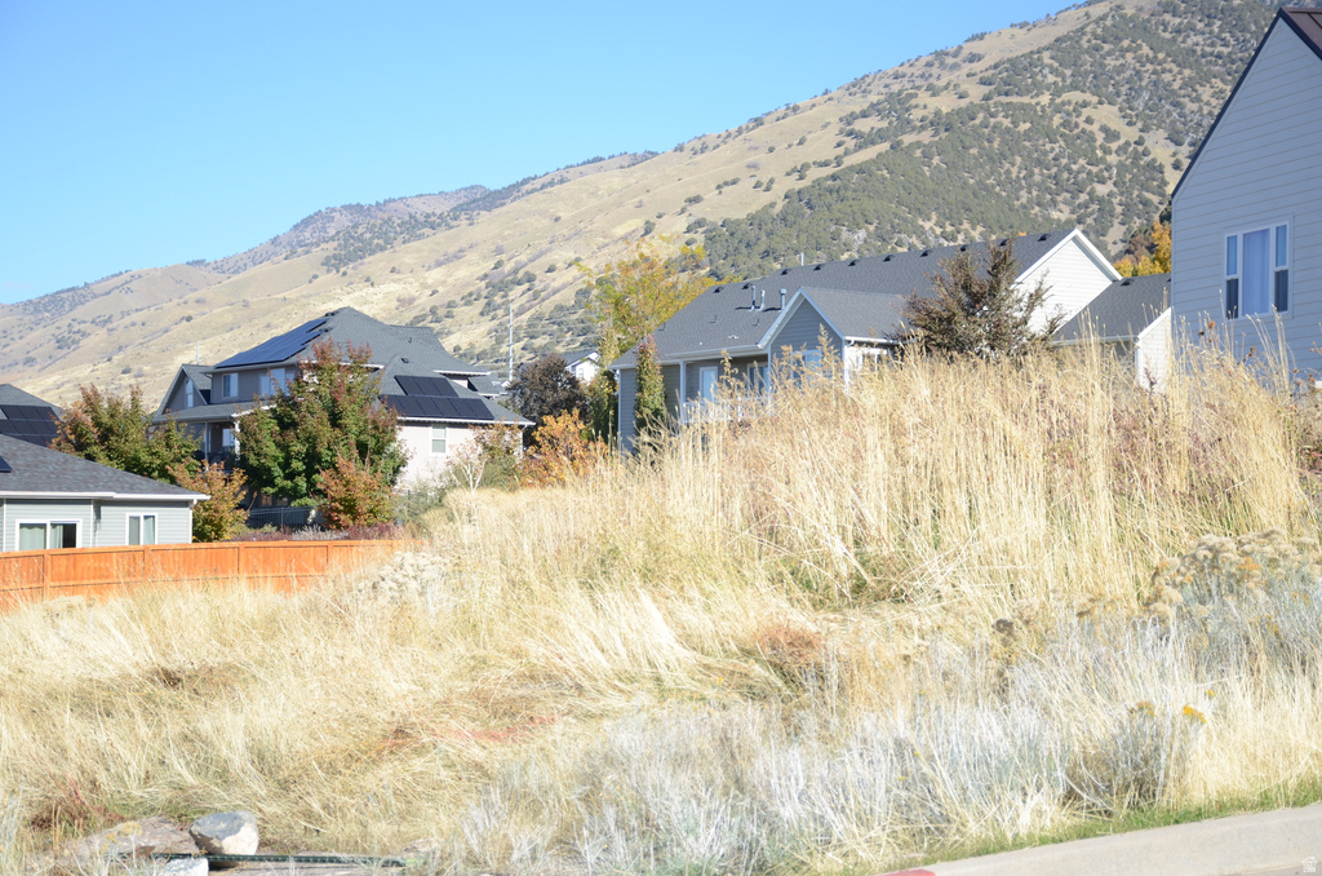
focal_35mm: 68
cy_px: 438
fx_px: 2473
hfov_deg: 29.9
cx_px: 661
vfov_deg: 20.1
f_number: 4.5
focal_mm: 45
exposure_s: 1/400
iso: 100
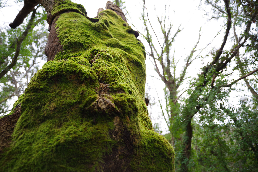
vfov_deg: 53.2
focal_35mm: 24
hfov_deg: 73.7
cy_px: 86
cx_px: 129
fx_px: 172
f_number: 2.8
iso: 200
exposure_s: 1/30
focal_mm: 24
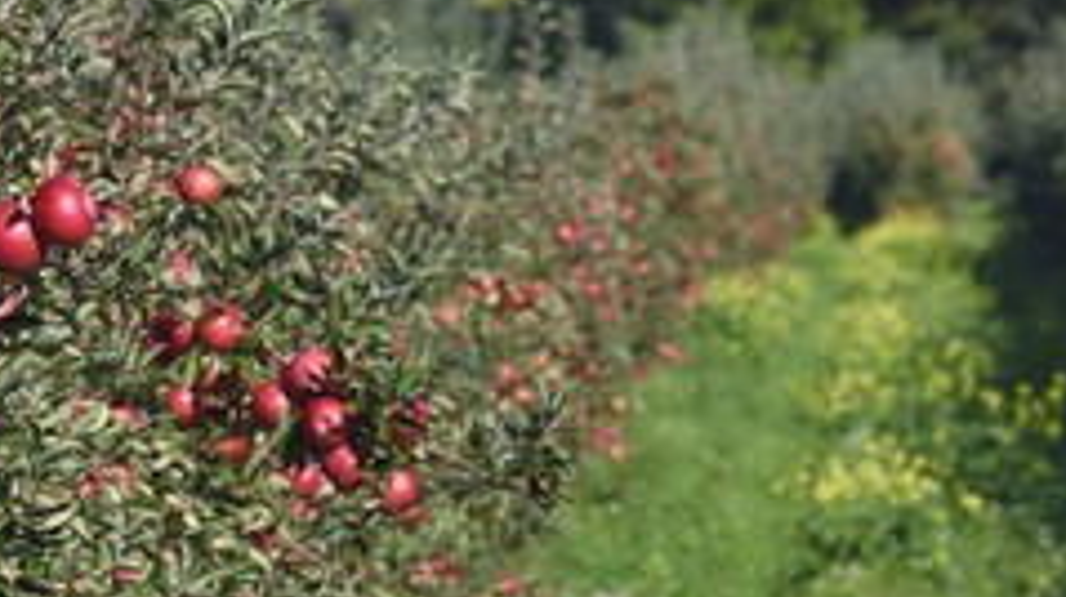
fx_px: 10394
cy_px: 446
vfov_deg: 3.3
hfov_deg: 5.9
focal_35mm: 368
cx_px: 156
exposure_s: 1/250
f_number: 10
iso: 200
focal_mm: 200
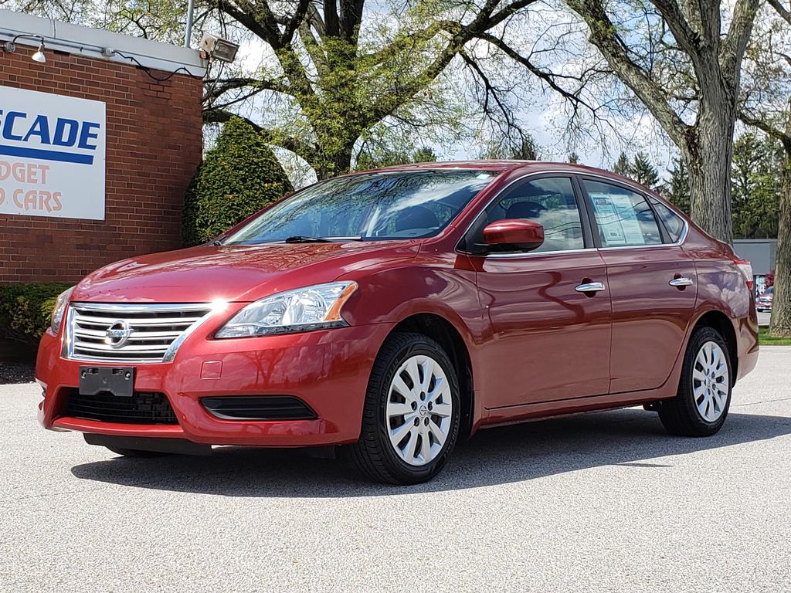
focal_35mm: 26
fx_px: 594
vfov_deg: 53.1
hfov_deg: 67.3
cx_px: 396
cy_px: 296
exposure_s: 1/970
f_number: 2.4
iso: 50
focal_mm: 4.3
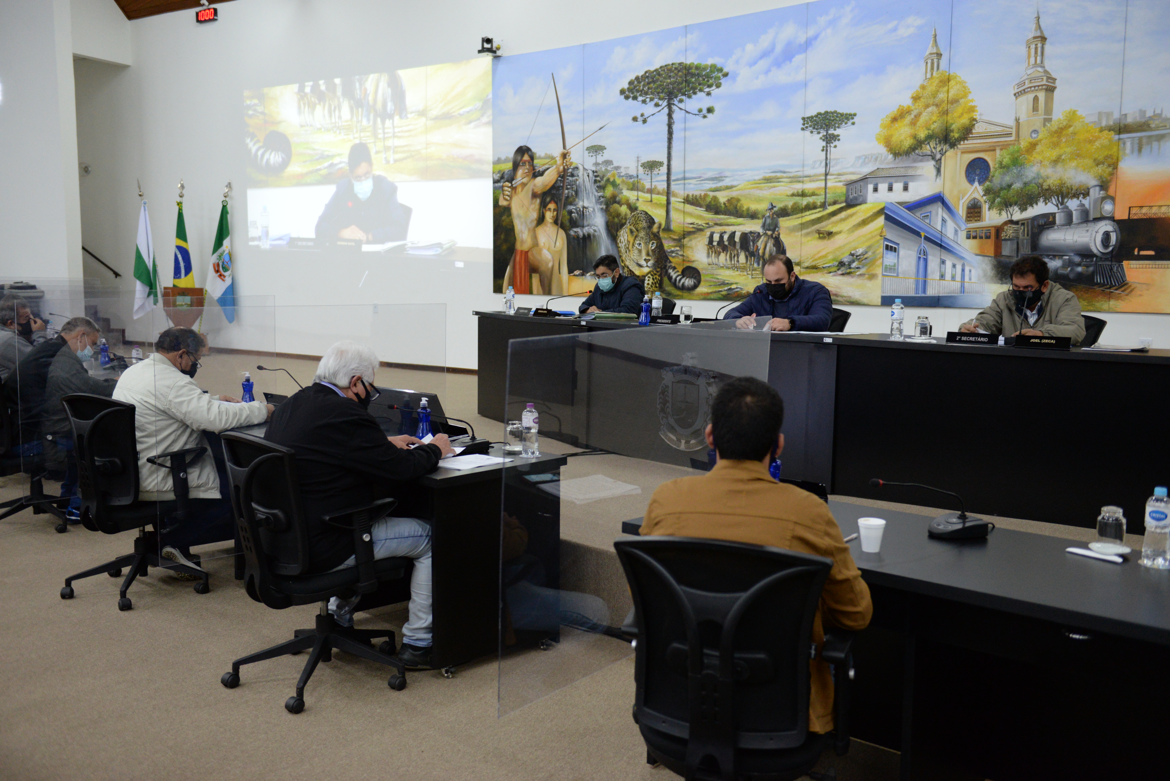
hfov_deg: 54.4
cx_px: 585
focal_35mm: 35
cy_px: 390
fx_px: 1138
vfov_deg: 37.9
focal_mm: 35
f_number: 2.8
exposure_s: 1/200
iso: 2500
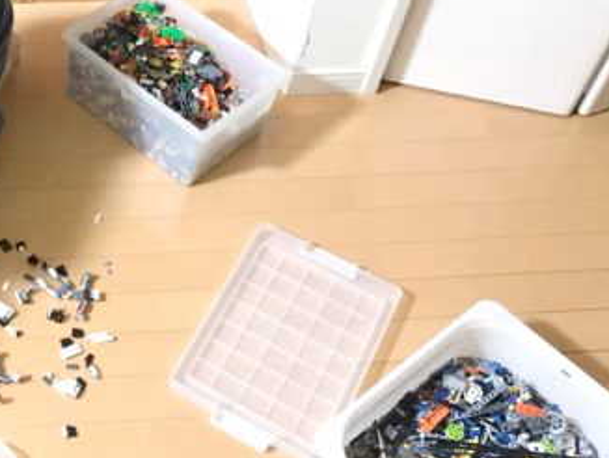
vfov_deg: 22.1
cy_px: 54
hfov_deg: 27.4
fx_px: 1145
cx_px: -50
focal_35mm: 65
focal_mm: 3.99
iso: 125
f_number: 1.8
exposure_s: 1/4
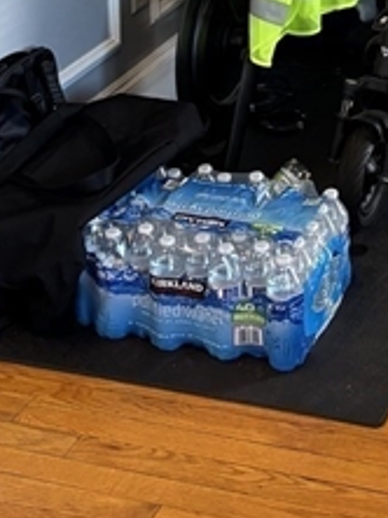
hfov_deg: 15.6
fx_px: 1348
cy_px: -252
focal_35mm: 90
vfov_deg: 19.2
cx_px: 491
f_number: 1.6
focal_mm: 5.96
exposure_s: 1/60
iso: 125
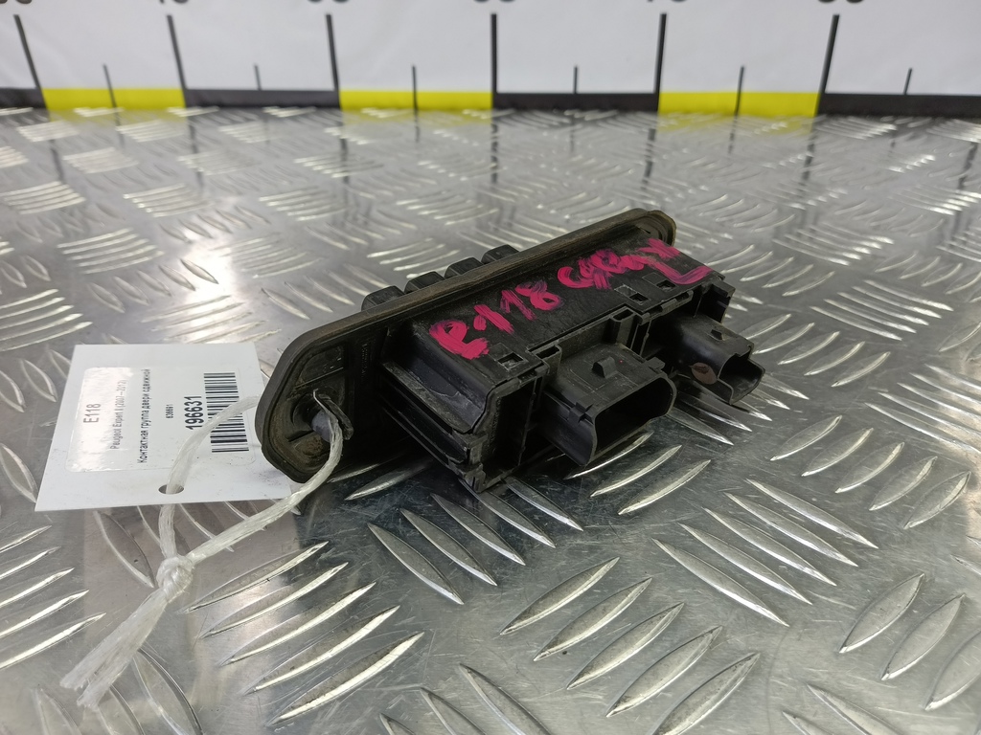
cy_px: 368
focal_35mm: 23
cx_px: 490
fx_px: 652
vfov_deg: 58.9
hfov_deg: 73.9
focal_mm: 4.11
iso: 129
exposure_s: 1/50
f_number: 1.6
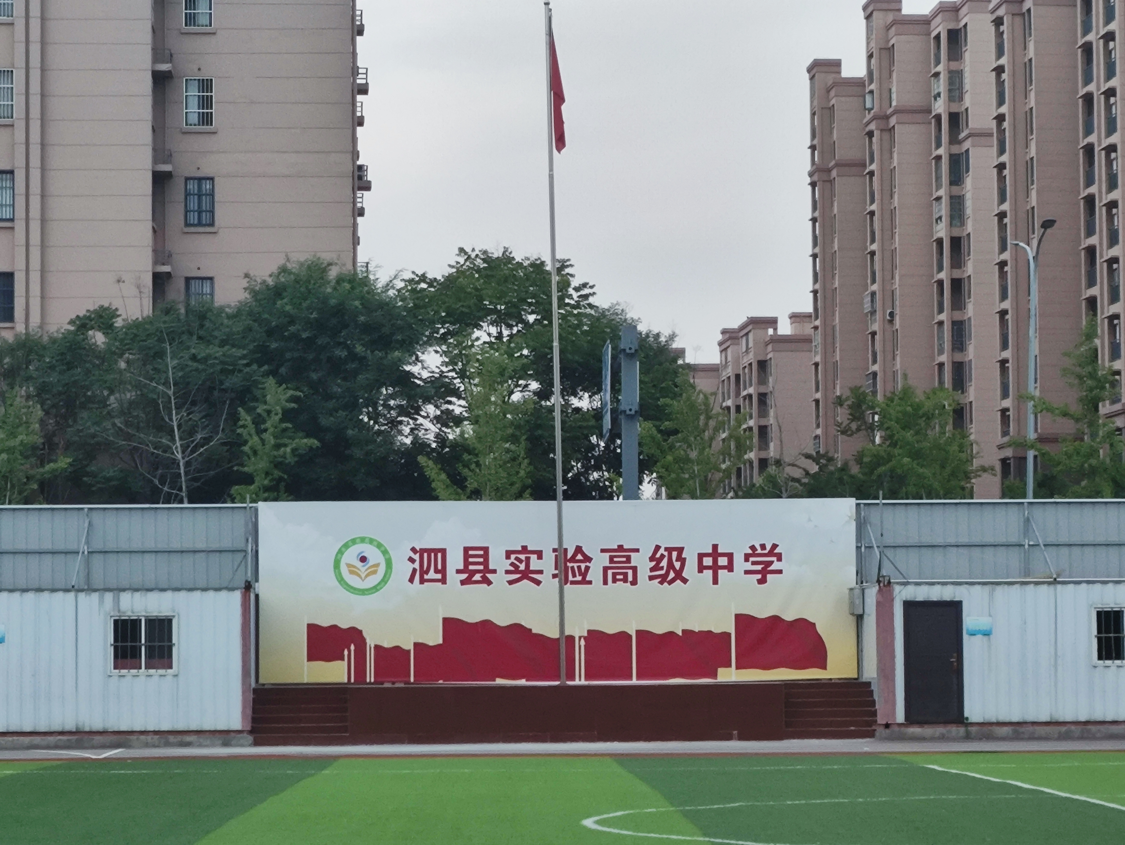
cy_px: 422
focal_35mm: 25
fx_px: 813
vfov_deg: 54.9
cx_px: 562
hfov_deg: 69.4
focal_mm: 4.71
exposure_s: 1/50
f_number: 1.79
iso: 199
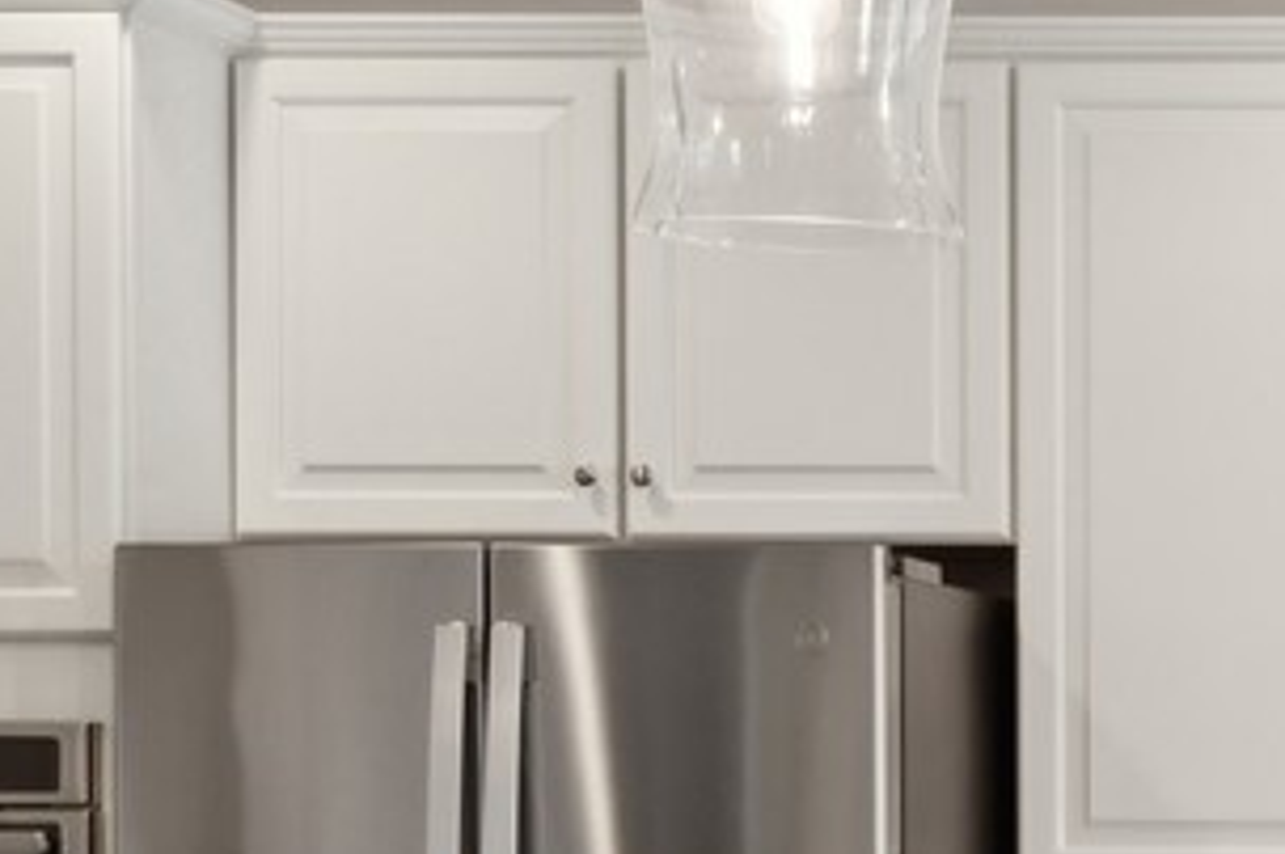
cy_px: 750
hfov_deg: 14.7
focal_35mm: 125
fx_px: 4457
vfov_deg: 10.9
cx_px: 2177
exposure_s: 1/13
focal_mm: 35
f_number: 8
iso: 250
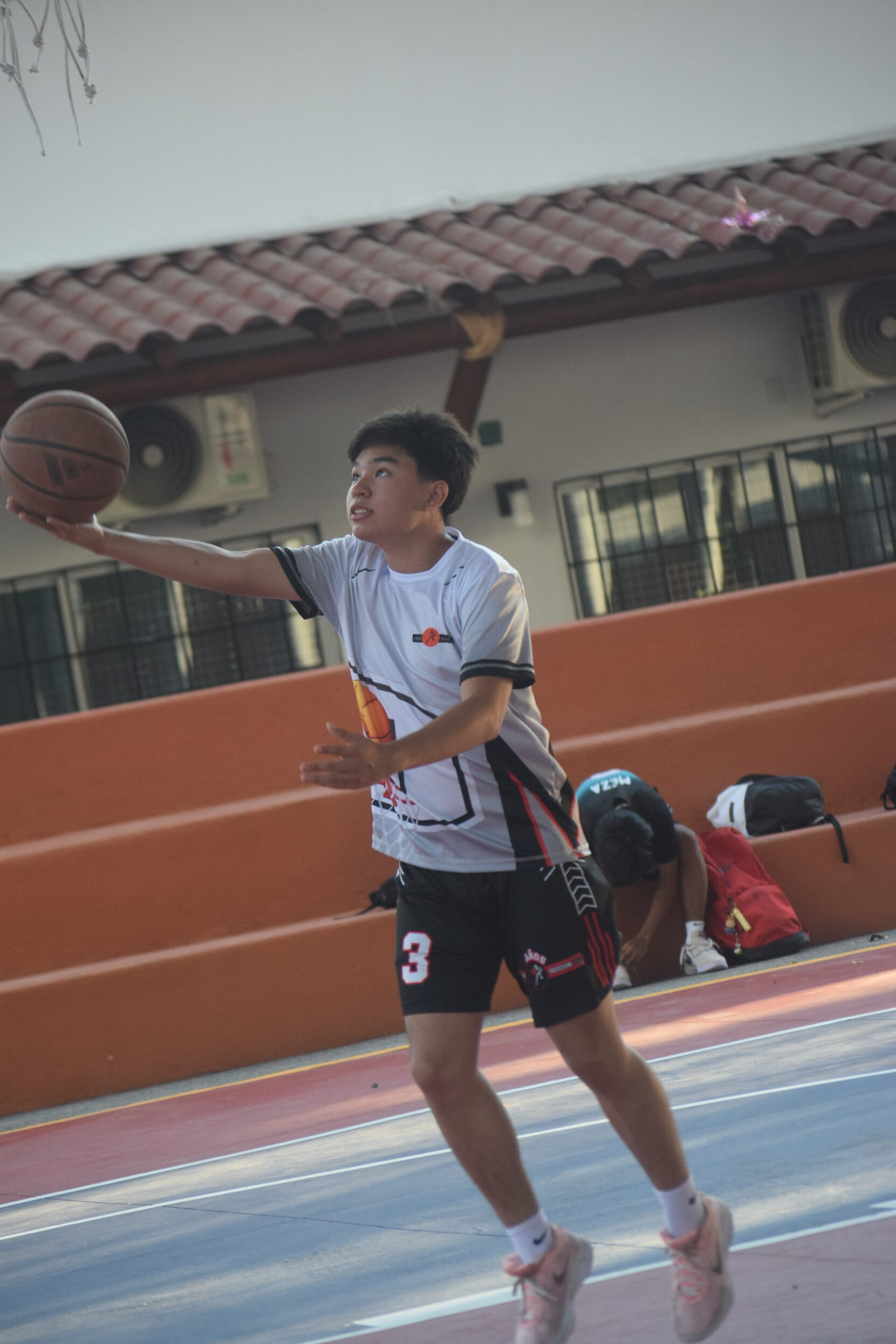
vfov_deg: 18.4
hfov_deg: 12.3
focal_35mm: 111
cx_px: 438
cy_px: 675
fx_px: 4143
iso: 1250
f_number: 4.2
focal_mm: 72
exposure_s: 1/500
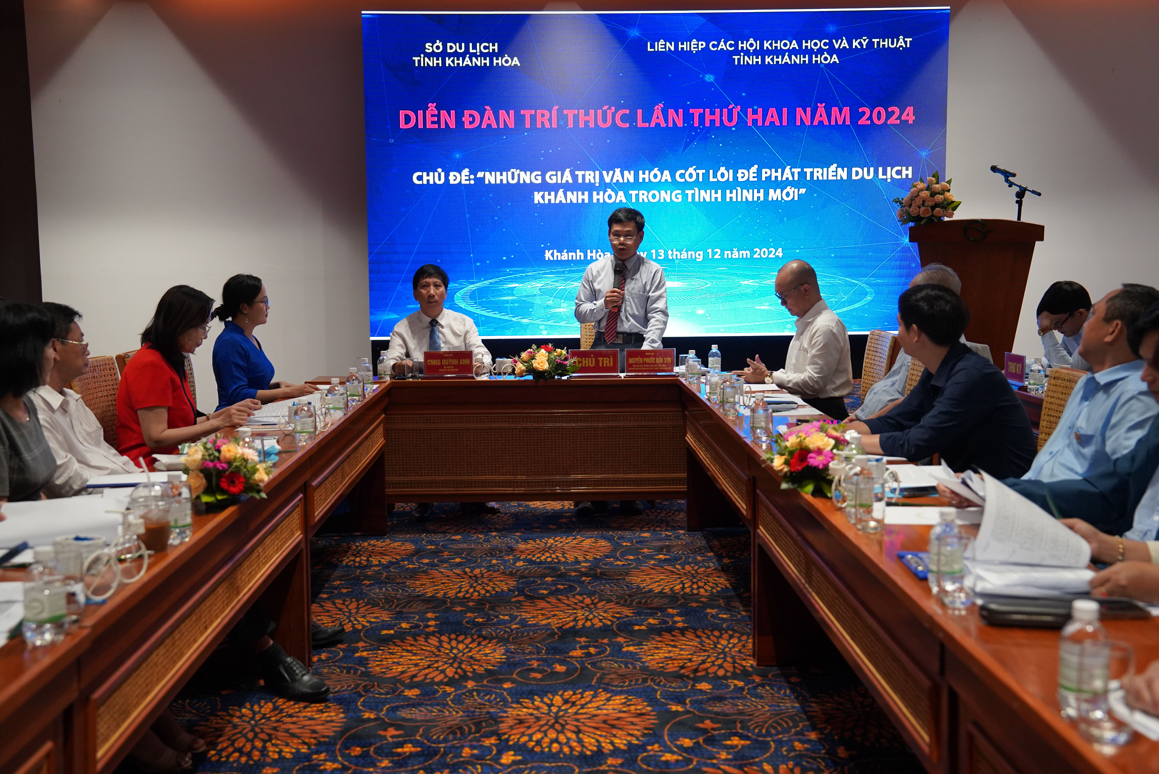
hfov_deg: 45.4
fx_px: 1385
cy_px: 387
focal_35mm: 43
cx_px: 580
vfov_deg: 31.2
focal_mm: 43
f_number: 4
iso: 3200
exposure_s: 1/160
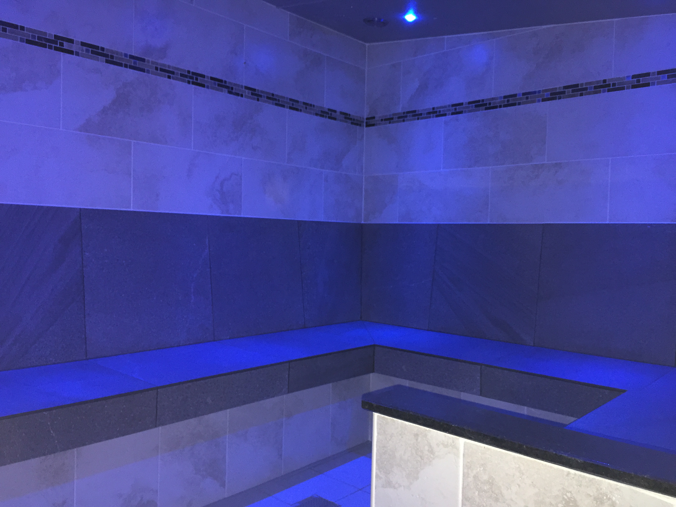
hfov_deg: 61.7
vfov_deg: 48.2
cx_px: 338
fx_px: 566
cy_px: 254
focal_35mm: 29
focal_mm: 4.15
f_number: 2.2
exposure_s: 1/16
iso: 200
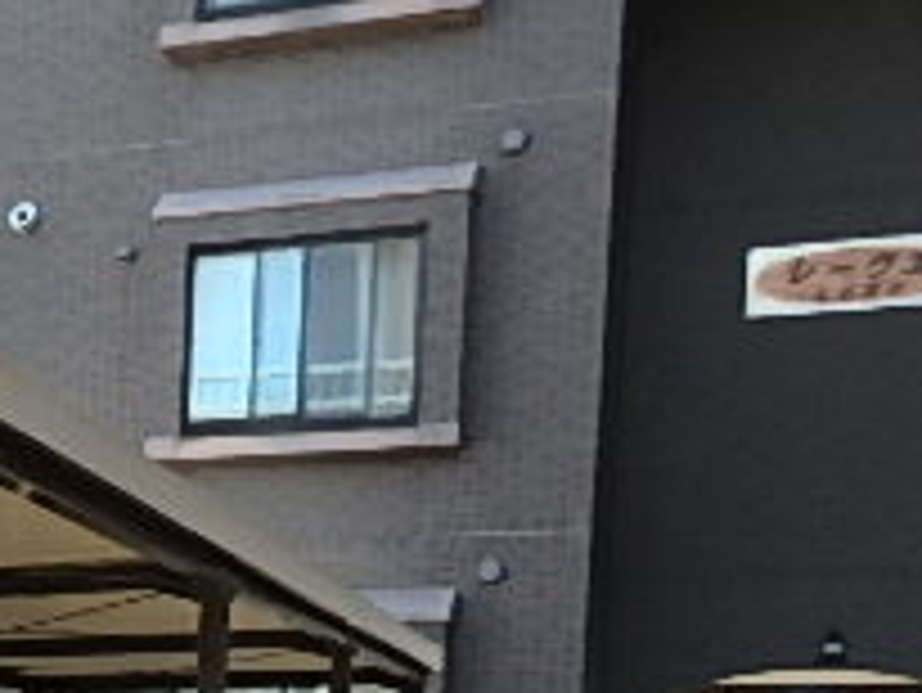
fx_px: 2079
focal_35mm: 78
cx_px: -306
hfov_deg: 22.2
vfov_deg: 17.3
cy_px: 999
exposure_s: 1/400
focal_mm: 4.5
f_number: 3
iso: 125
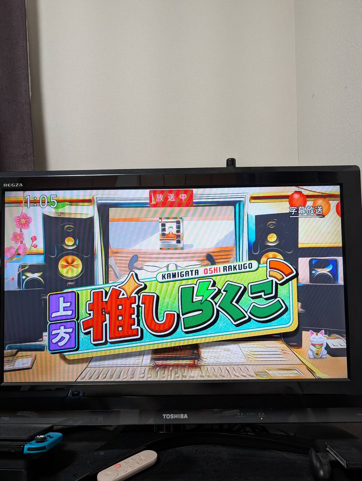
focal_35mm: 24
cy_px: 240
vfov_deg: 71.5
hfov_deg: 56.9
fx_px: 334
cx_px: 181
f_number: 1.68
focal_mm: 6.9
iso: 721
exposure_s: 1/120
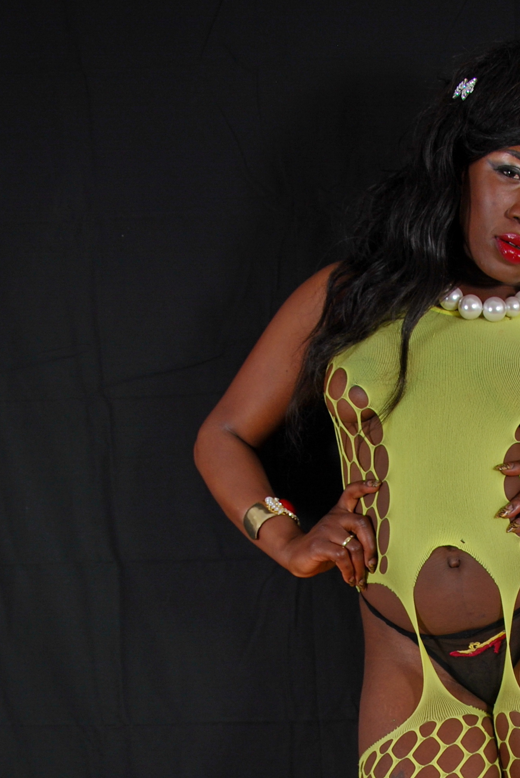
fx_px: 1383
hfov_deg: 20.9
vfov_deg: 30.1
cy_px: 697
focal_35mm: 64
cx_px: 457
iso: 100
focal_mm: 22
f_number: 4
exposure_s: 1/60
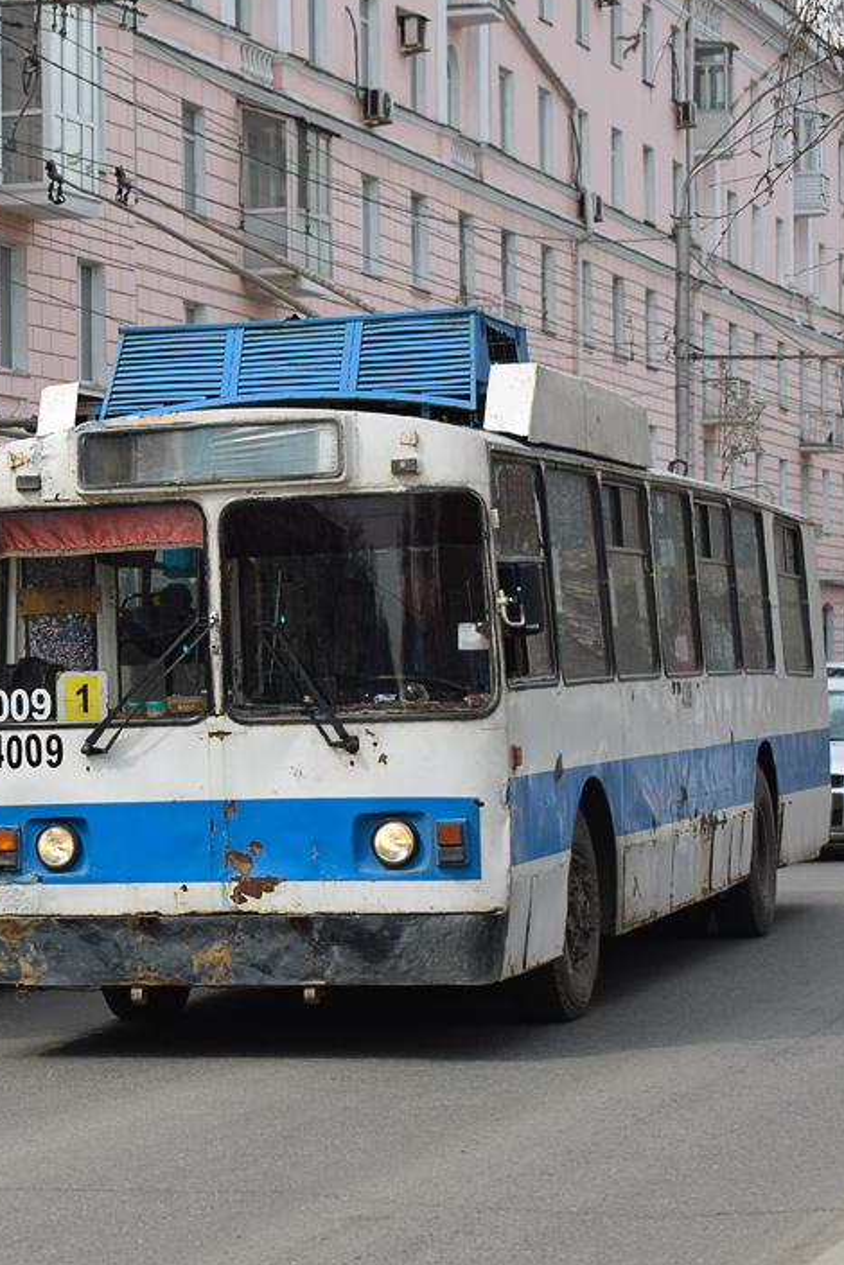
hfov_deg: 13.8
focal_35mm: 97
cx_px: -127
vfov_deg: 21.0
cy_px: 578
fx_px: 3411
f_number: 5.6
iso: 200
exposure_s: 1/800
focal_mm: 38
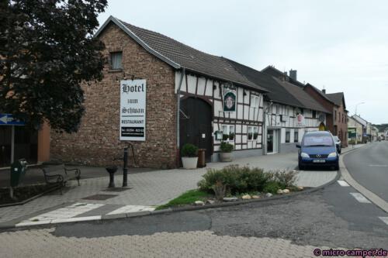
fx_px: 345
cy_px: 129
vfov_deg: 41.1
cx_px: 194
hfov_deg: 58.7
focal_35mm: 32
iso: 200
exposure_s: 1/1000
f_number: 4
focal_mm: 11.7
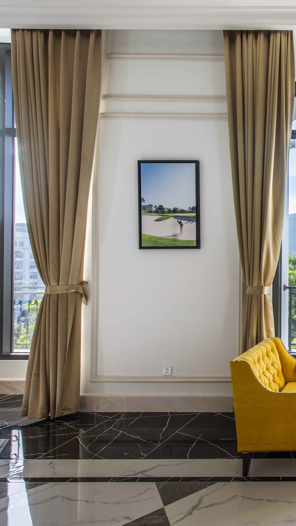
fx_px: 307
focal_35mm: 22
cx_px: 386
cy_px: 263
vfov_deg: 81.2
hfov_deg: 35.2
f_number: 8
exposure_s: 1/100
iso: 100
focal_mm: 14
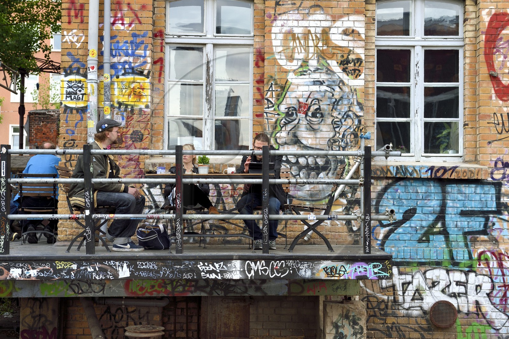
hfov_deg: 33.4
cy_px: 170
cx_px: 254
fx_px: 848
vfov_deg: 22.6
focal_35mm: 60
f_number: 7.1
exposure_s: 1/250
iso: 400
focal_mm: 60
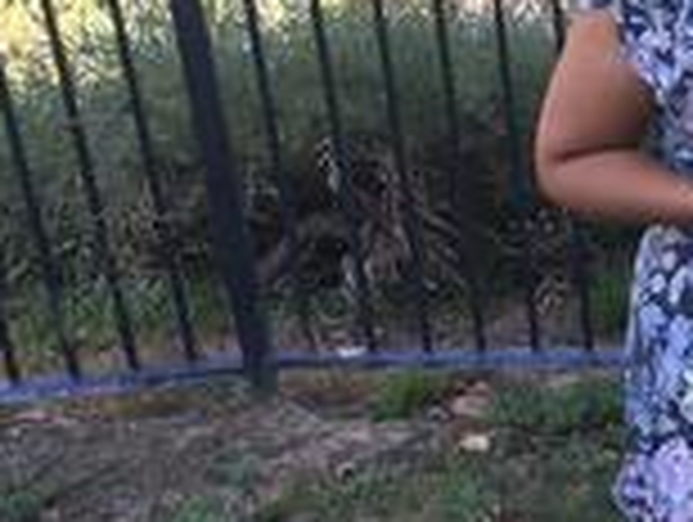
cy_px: 178
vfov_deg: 21.3
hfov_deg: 25.4
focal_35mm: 69
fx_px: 1384
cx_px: 817
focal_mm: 4.15
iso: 25
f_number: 2.2
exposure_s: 1/120
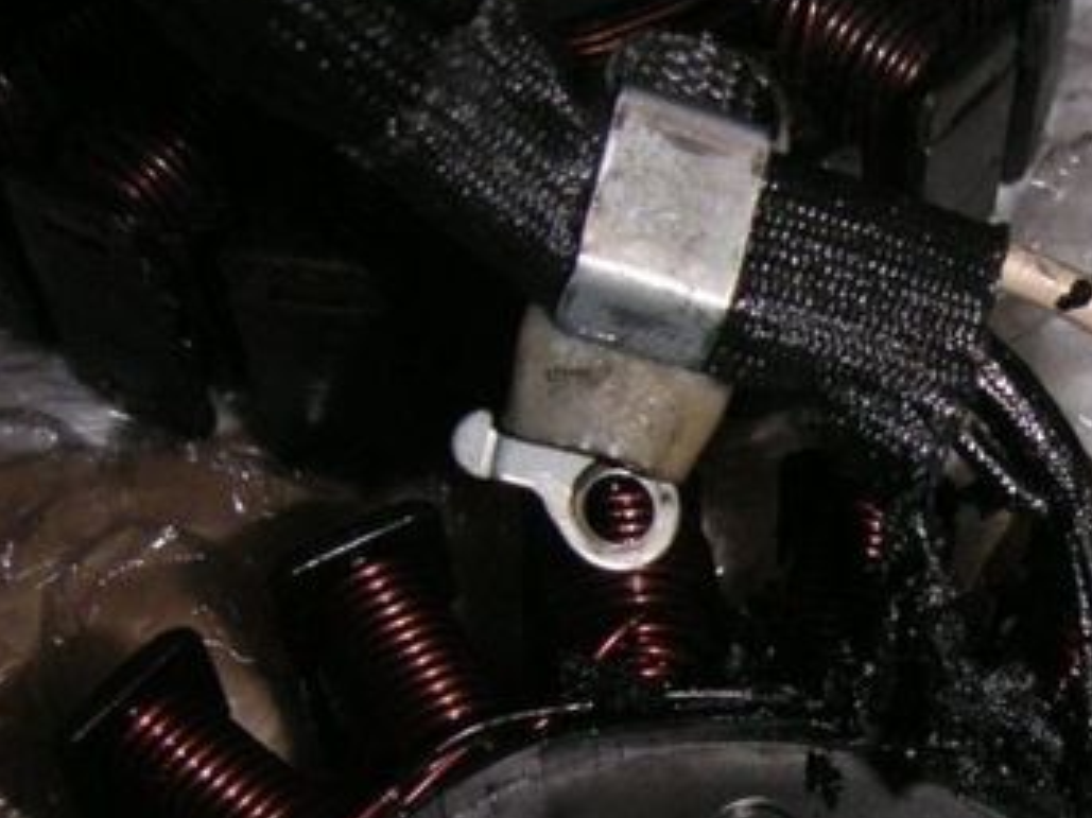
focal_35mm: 71
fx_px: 2239
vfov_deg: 20.3
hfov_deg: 26.4
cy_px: 716
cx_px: 1006
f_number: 6.7
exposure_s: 1/45
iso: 160
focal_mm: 6
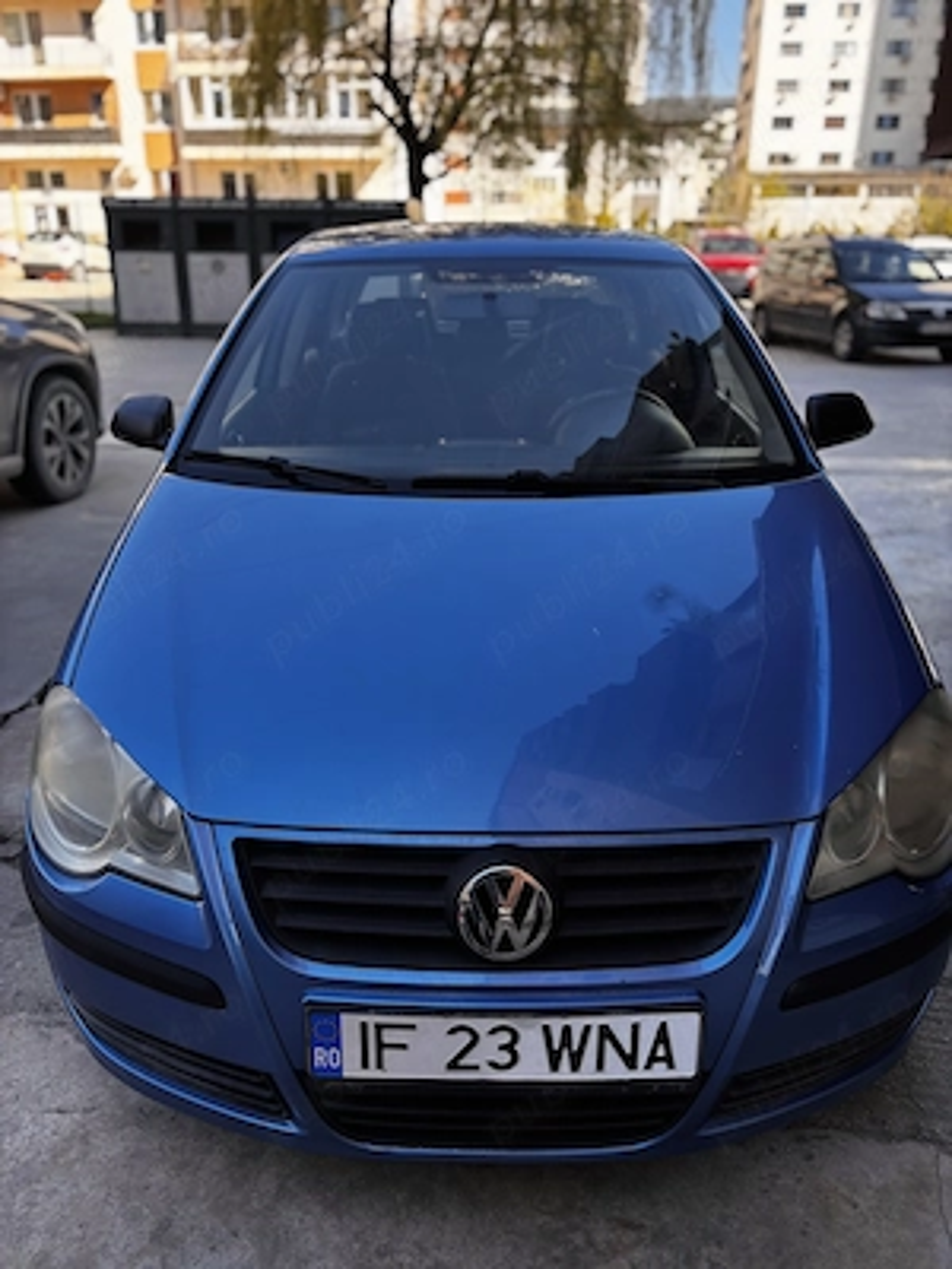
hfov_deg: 53.1
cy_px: 634
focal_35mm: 26
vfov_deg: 67.3
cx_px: 476
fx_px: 953
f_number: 1.6
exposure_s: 1/294
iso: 50
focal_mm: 5.96
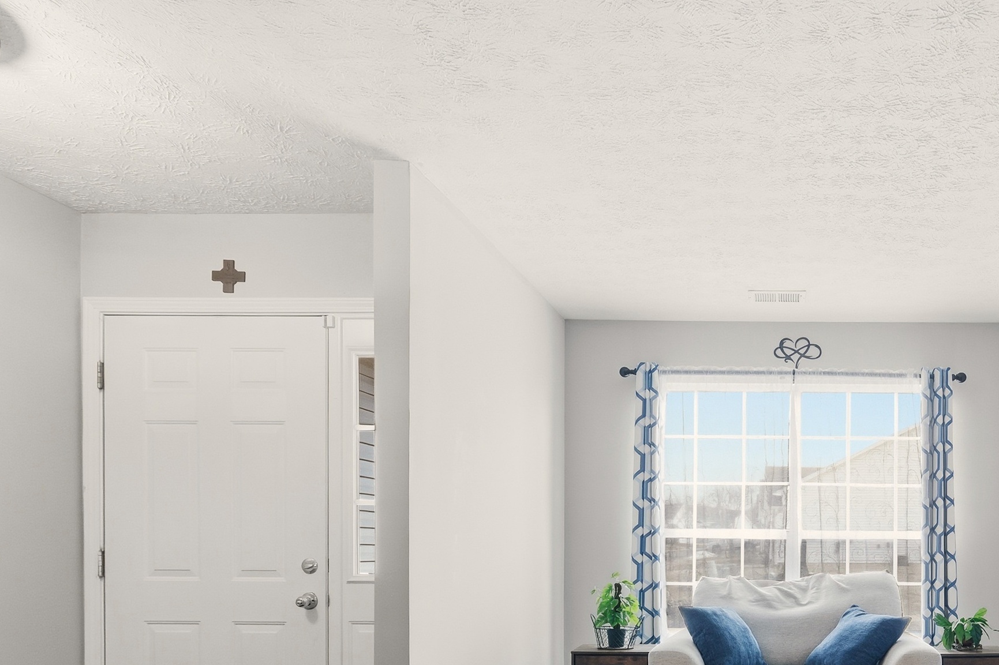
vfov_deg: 45.8
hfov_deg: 63.9
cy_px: 571
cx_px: 787
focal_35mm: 26
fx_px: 721
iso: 400
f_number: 9
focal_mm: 10
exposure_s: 1/90
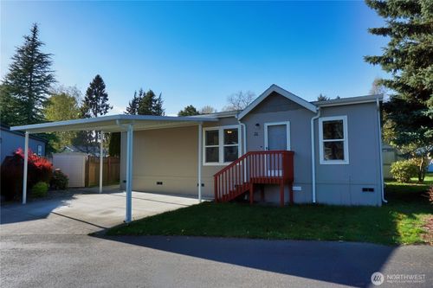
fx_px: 289
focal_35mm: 24
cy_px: 144
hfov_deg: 73.8
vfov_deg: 53.1
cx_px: 216
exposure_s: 1/160
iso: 100
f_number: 9
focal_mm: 16
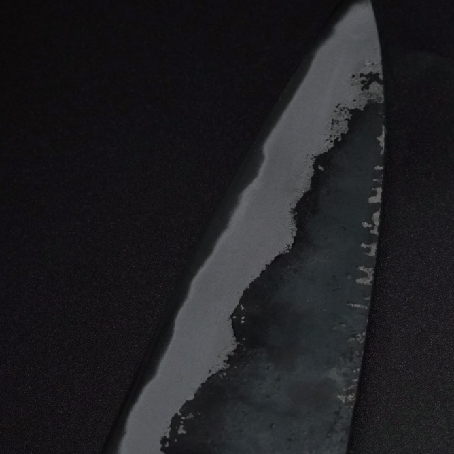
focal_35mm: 107
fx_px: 1581
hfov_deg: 16.3
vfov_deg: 16.3
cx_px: 220
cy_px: 239
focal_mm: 34.5
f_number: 6.3
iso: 2000
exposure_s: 1/160
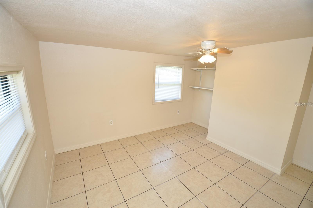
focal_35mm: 15
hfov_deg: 100.5
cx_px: 156
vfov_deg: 77.2
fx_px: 130
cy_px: 104
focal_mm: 10
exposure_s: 1/60
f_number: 4
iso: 450
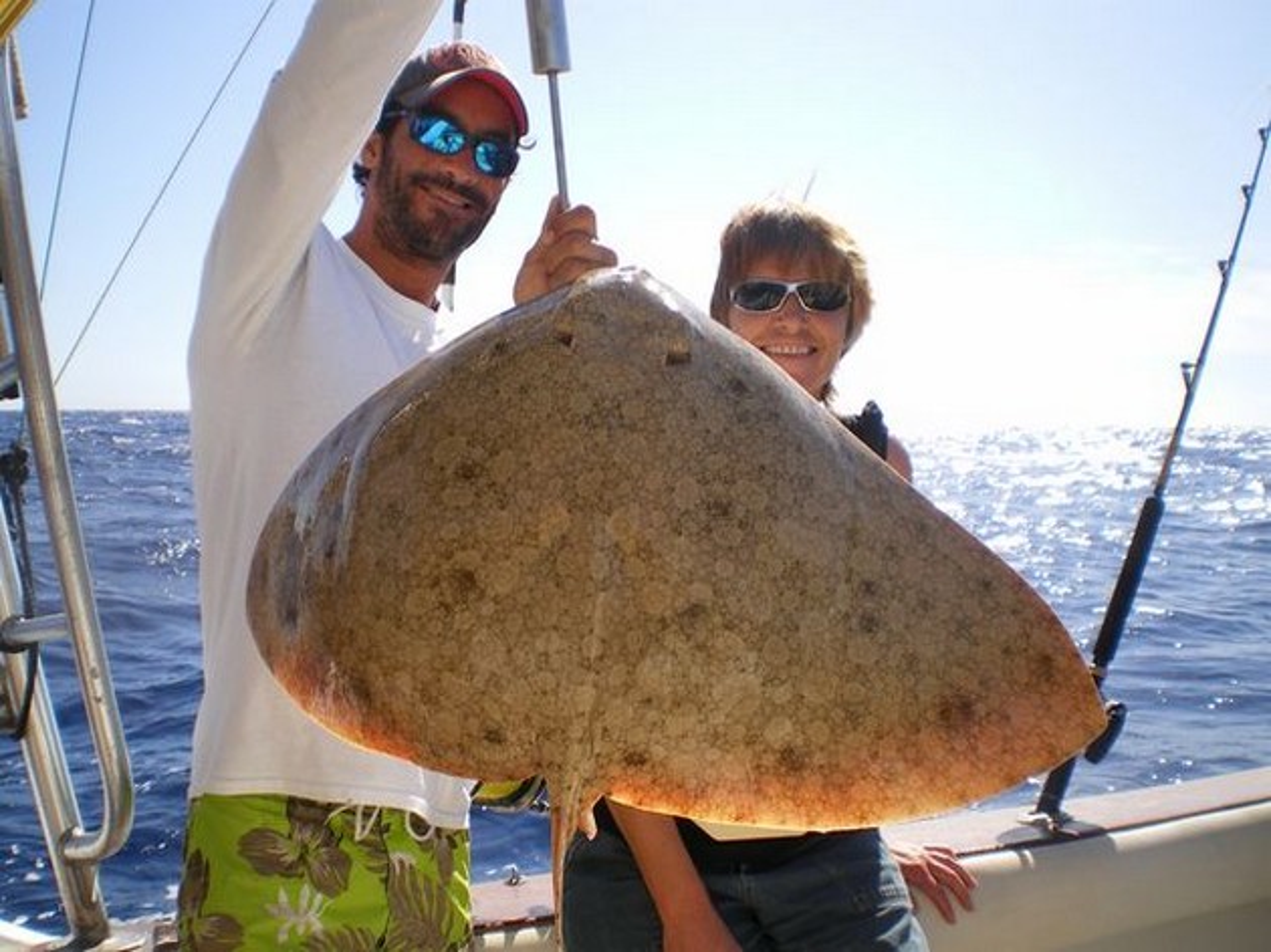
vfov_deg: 39.6
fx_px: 1321
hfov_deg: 51.4
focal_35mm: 36
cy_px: 476
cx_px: 636
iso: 50
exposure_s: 1/400
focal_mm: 6.3
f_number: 4.6
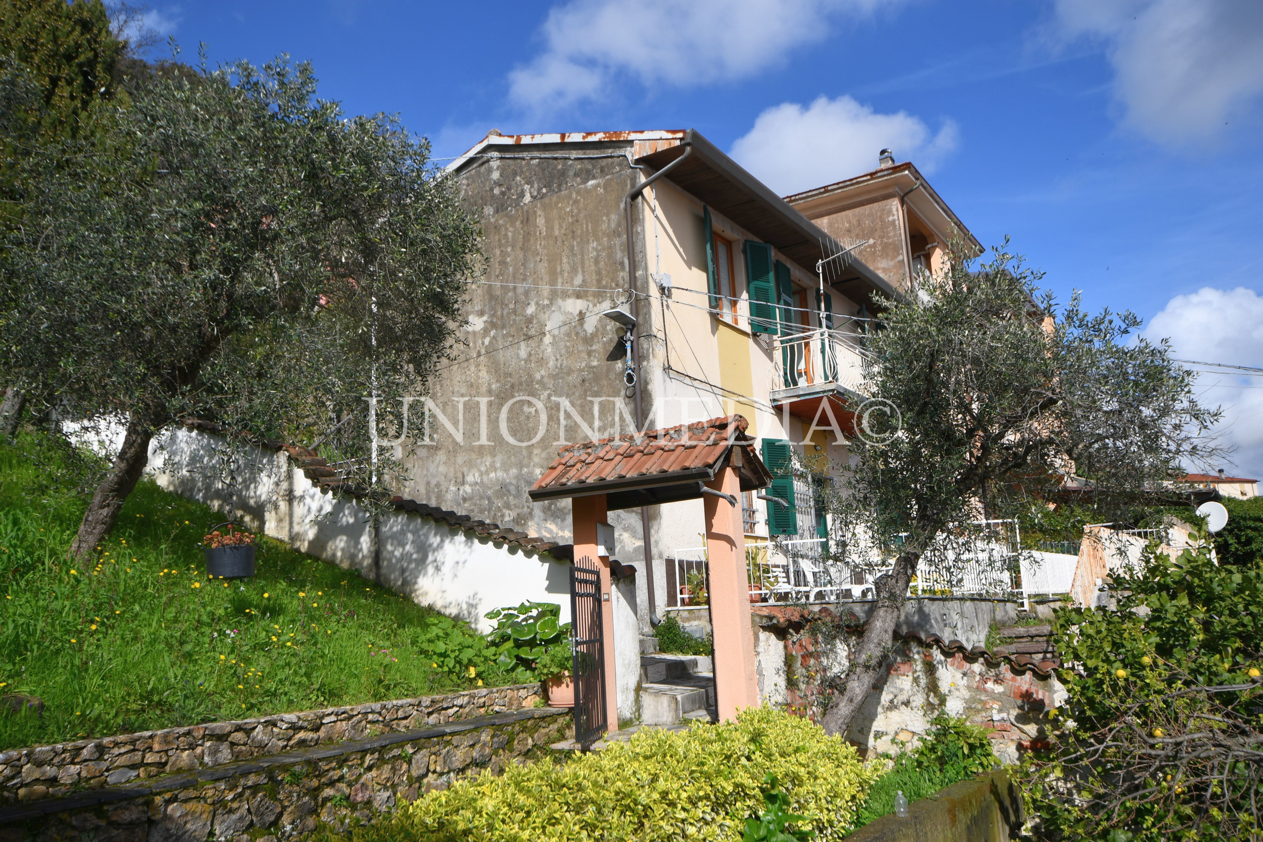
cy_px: 421
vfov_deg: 46.4
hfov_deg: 65.5
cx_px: 632
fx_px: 982
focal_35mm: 28
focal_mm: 19
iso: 100
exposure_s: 1/320
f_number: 9
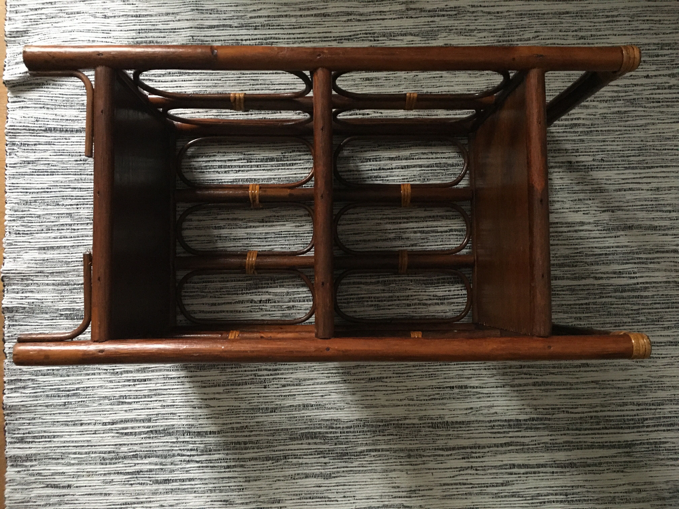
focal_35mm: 29
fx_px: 569
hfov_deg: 61.7
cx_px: 340
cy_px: 254
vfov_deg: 48.2
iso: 250
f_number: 2.2
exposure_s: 1/17
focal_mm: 4.15
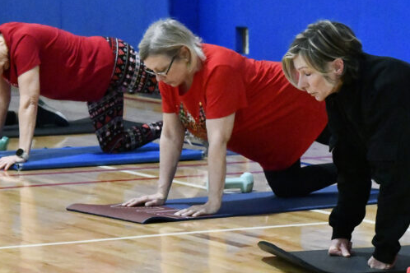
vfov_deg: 5.4
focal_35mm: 253
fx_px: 2881
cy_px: 93
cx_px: 226
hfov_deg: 8.1
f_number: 5
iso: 20000
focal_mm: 82
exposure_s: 1/400
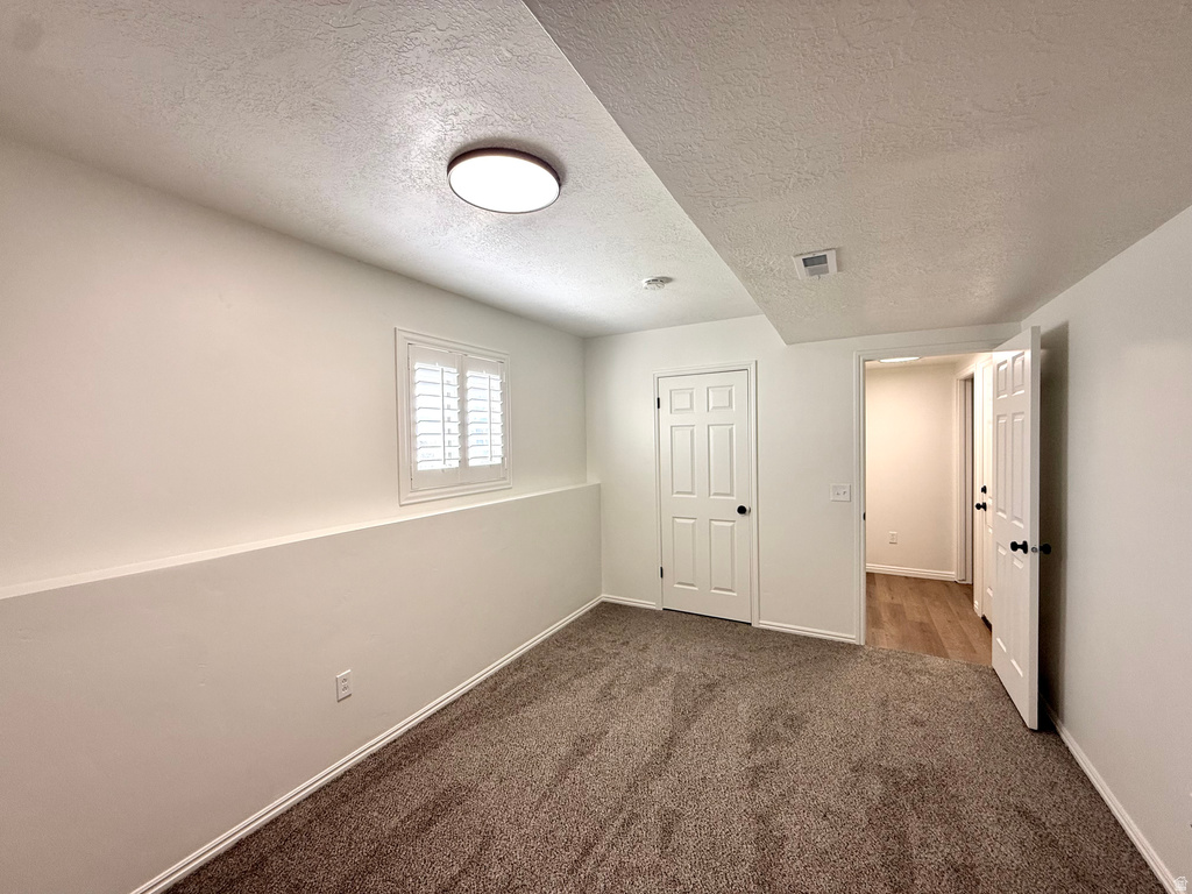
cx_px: 596
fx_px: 482
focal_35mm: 14
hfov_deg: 102.1
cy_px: 447
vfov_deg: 85.7
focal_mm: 2.22
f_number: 2.2
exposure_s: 1/99
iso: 64
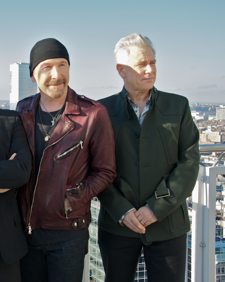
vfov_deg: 29.6
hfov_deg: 23.4
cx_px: 36
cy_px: 141
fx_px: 533
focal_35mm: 64
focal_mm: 45
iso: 400
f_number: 7.1
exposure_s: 1/250
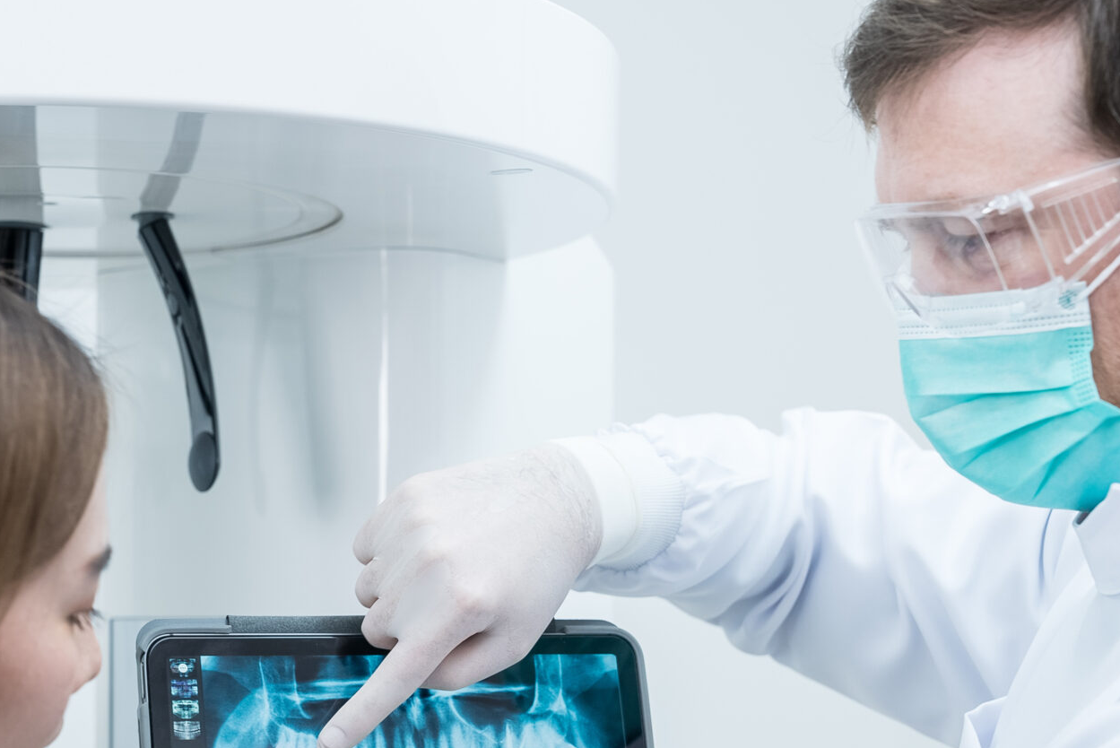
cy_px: 596
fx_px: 2552
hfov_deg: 24.7
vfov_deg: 16.5
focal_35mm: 82
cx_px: 392
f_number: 4
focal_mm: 50
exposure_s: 1/80
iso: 500
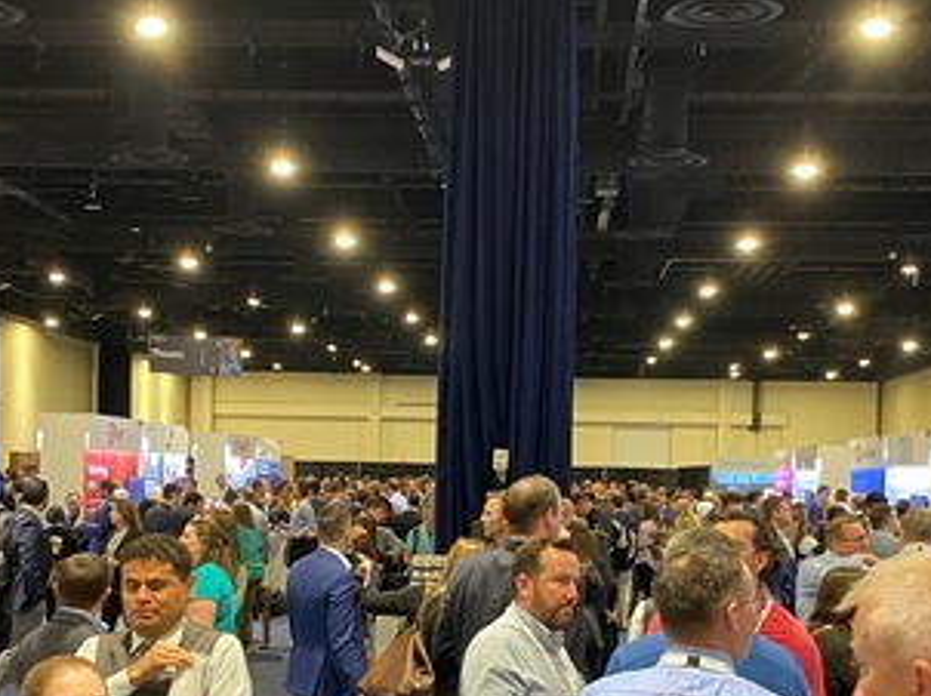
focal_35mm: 62
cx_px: 435
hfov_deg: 31.2
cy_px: 505
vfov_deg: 23.4
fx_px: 1666
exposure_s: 1/60
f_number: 1.8
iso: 250
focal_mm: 4.25
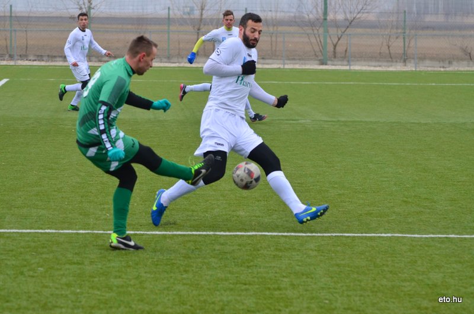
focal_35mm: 183
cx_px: 237
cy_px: 157
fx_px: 2405
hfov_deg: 11.3
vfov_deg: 7.5
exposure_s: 1/1000
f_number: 4.8
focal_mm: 122
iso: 800
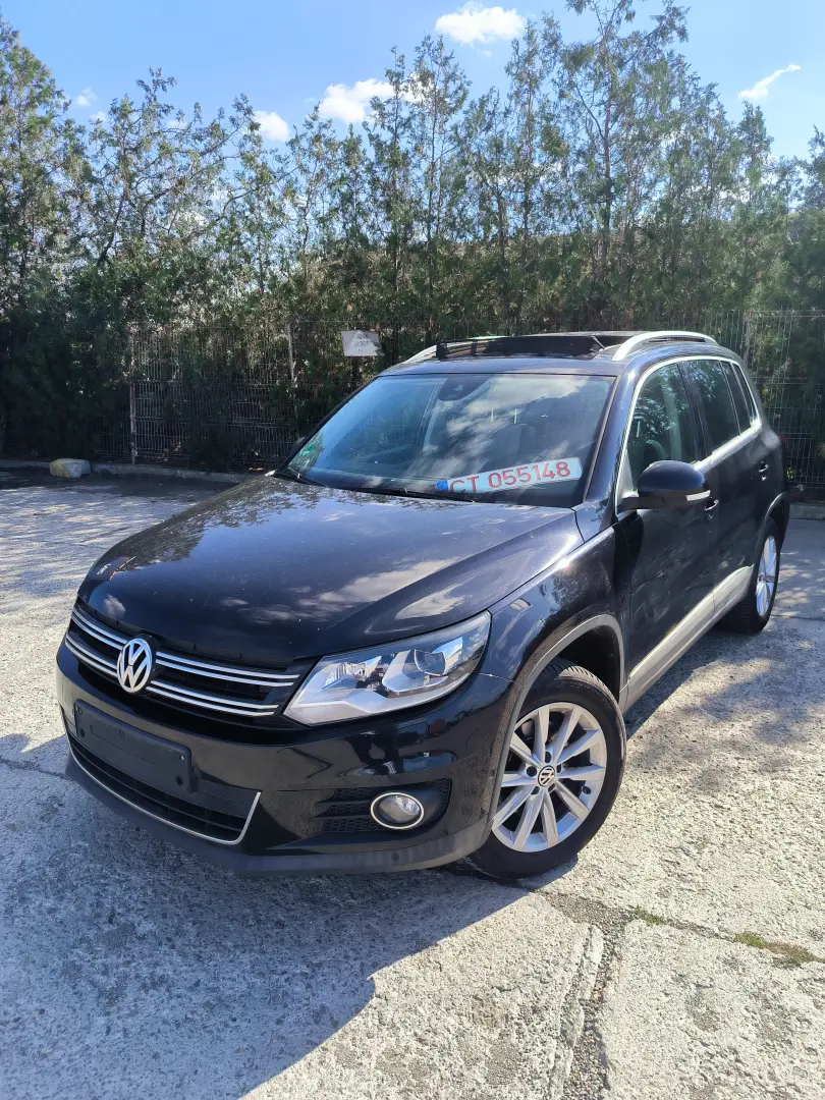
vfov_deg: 71.6
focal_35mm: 24
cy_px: 550
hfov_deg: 56.8
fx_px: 763
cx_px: 412
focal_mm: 5.24
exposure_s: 1/459
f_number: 1.7
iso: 50
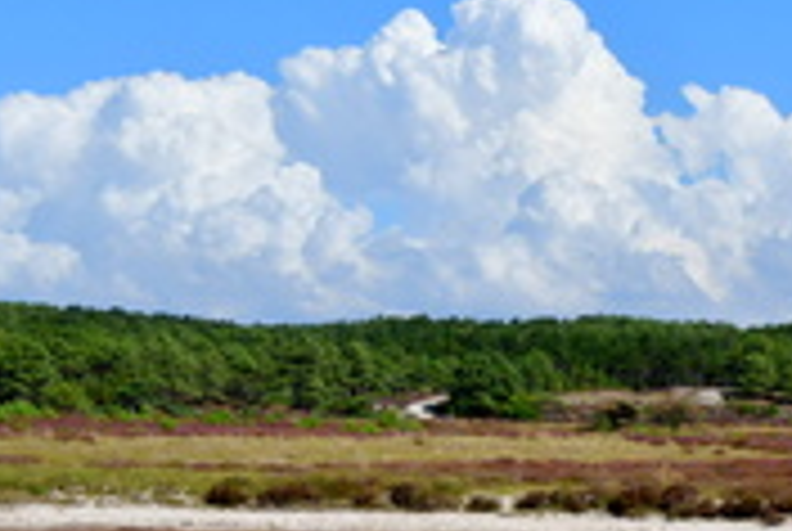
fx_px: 2644
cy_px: 443
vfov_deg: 11.4
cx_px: 1012
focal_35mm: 120
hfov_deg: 16.2
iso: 400
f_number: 14
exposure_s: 1/800
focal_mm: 31
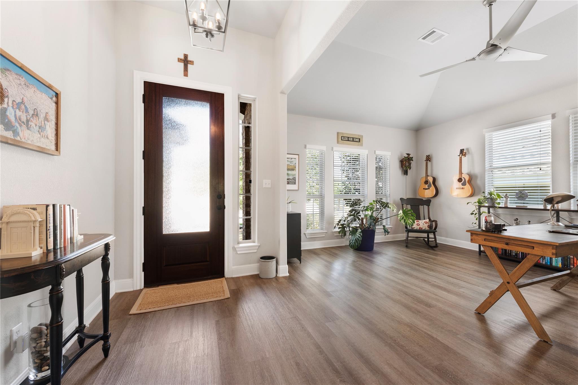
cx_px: 289
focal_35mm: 14
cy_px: 192
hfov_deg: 104.2
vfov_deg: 81.2
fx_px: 225
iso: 400
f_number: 8
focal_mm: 14
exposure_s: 1
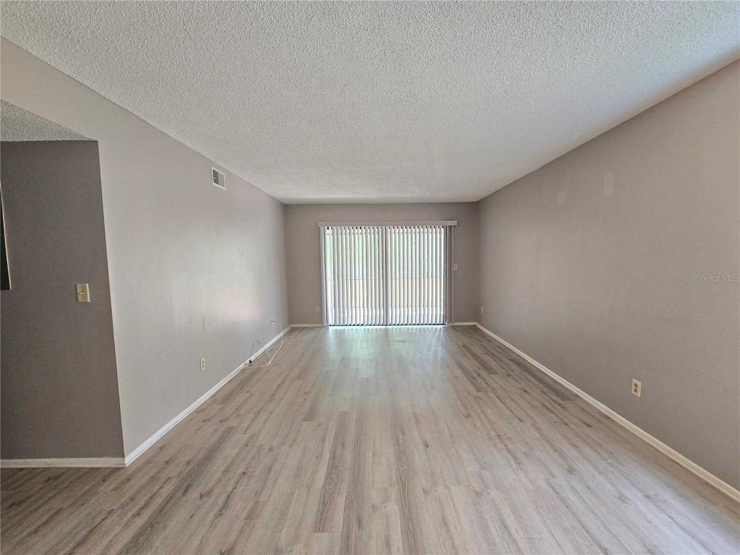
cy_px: 278
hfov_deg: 106.2
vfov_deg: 89.9
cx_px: 370
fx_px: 278
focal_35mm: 13
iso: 200
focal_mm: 2.2
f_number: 2.2
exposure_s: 1/60
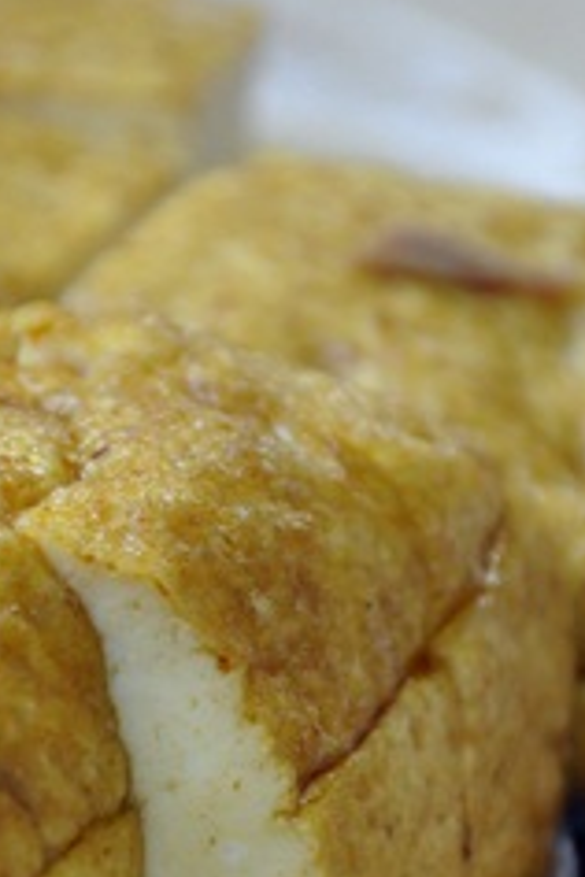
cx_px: 89
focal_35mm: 432
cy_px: 644
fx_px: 10538
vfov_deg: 4.8
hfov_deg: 3.2
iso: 1250
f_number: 5.6
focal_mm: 105
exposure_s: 1/125
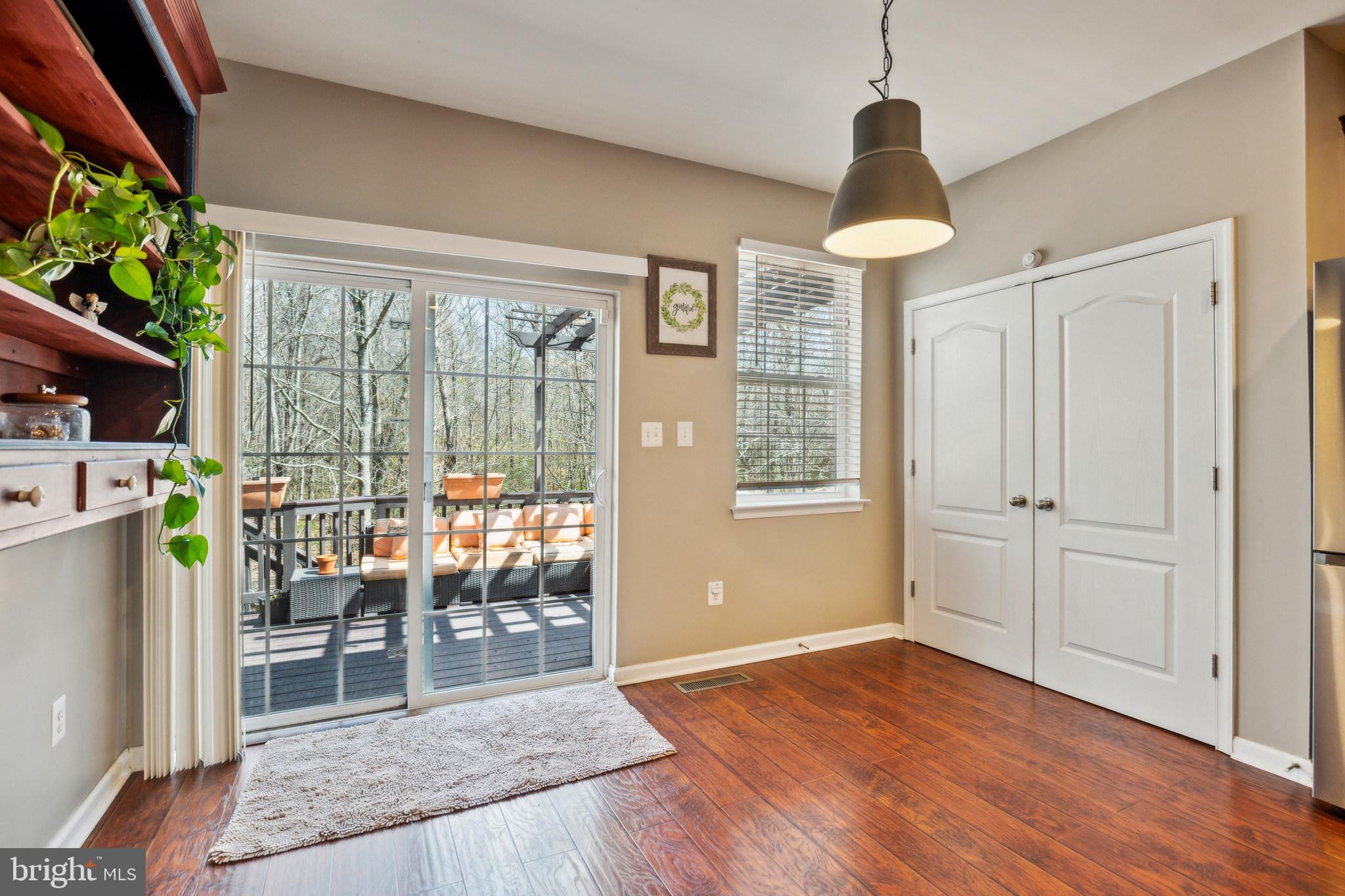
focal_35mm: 16
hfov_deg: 96.7
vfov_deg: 73.7
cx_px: 672
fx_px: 598
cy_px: 448
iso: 1250
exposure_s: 1/125
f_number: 5.6
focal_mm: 16
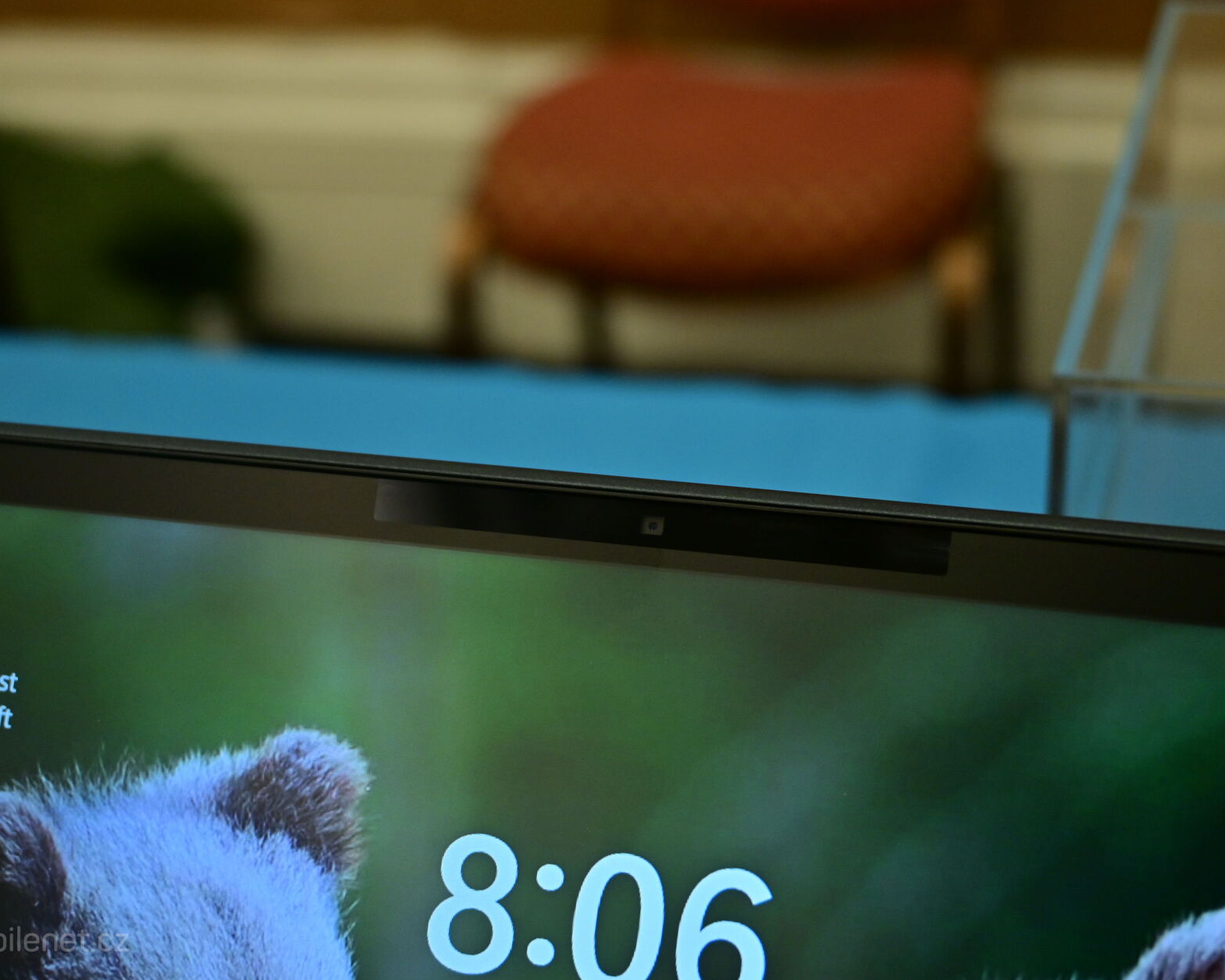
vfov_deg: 27.2
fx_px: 2025
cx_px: 600
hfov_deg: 33.7
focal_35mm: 56
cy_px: 489
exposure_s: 1/50
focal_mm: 32.5
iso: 640
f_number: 5
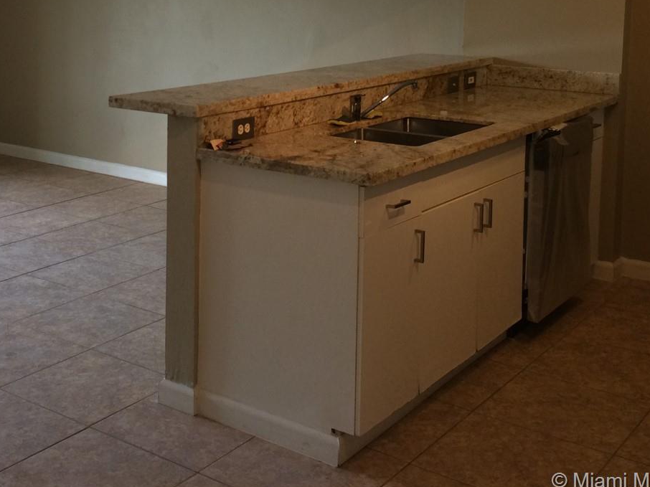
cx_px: 211
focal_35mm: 53
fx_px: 995
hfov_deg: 35.8
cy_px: 65
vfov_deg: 26.7
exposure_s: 1/30
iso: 100
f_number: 2.2
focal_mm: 4.12
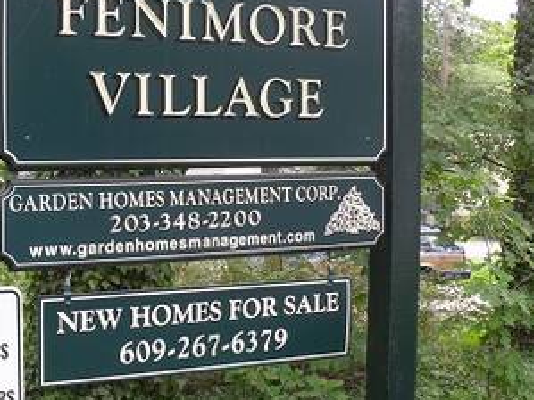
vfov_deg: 24.4
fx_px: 925
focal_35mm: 60
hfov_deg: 31.8
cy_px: 180
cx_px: 157
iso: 100
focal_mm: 6.3
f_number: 3
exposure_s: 1/45
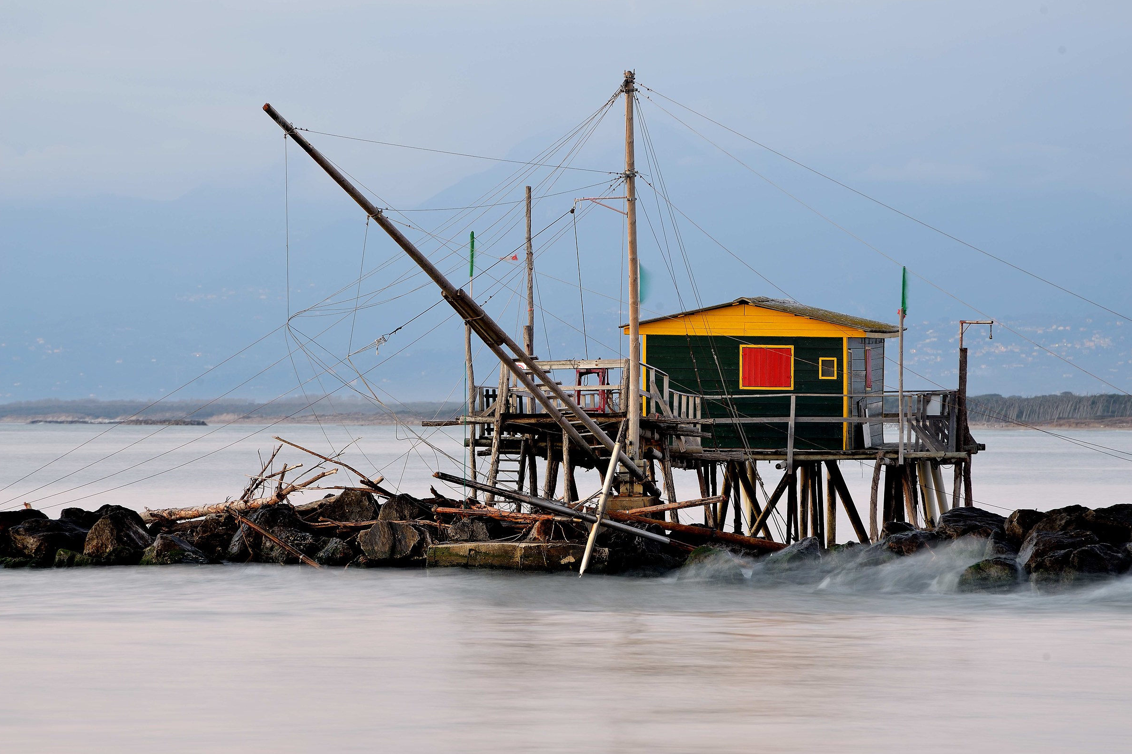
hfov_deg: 6.8
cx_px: 565
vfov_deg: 4.6
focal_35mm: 301
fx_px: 9463
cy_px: 376
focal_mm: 300
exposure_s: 2.5
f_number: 11
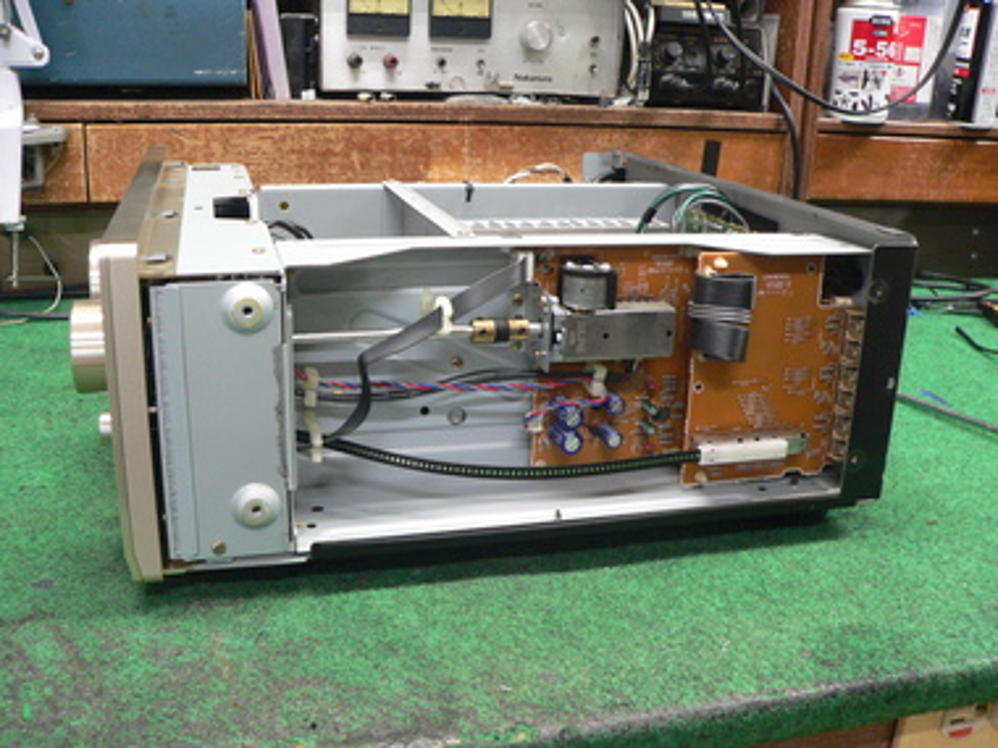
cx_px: 499
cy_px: 374
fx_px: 1038
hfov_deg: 51.4
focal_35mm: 36
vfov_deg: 39.7
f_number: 2.8
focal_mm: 6
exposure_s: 1/10
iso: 200
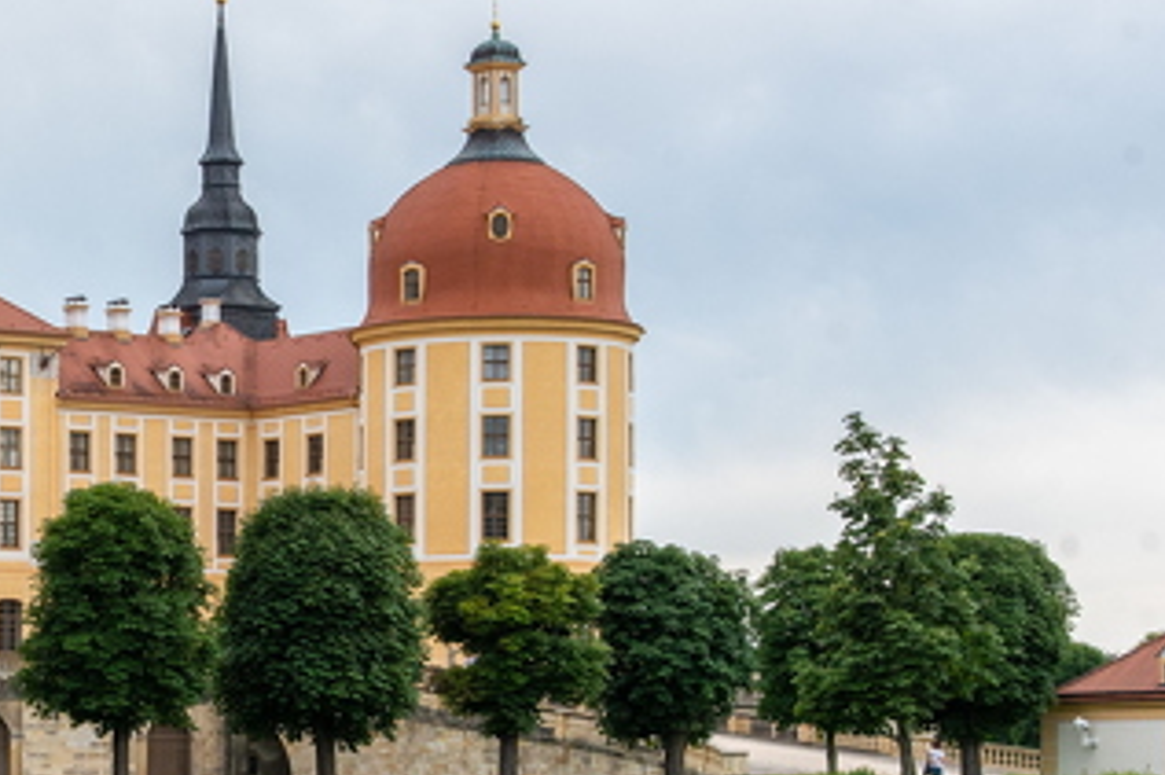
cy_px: 591
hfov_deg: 15.9
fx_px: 4043
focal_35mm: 125
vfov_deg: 10.9
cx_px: -118
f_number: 9
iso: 640
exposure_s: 1/320
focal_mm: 50
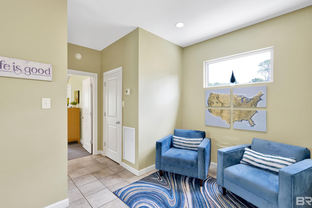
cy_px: 102
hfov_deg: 96.7
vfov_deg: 73.7
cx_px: 155
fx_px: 139
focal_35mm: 16
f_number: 11
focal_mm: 14
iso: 400
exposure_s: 1/40
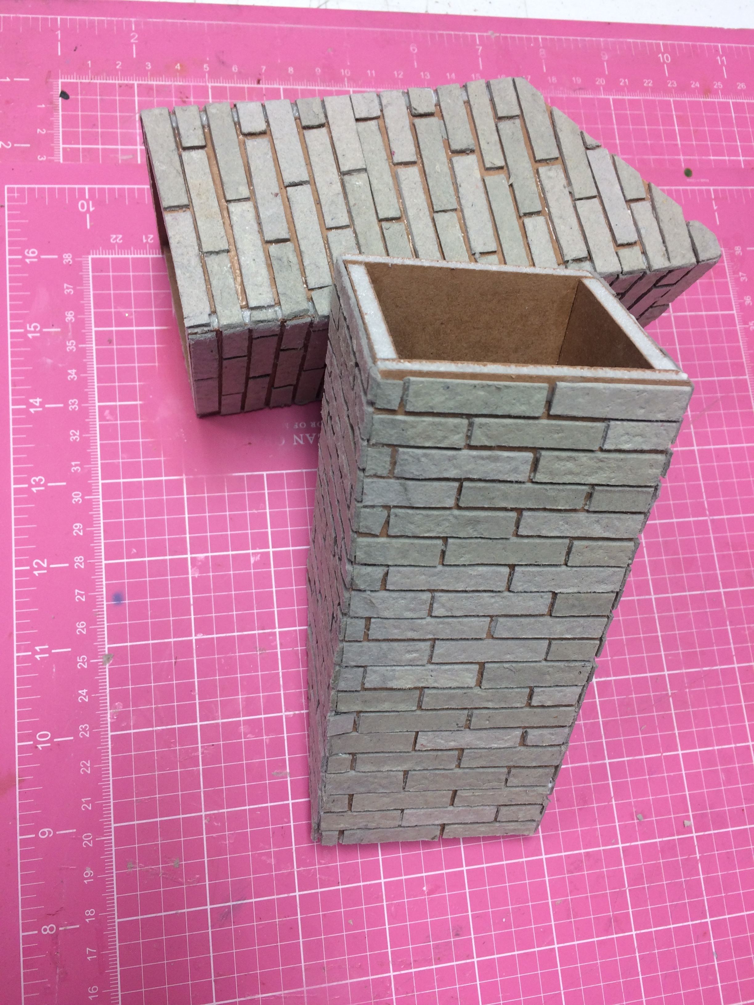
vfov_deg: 61.7
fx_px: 842
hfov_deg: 48.2
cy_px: 502
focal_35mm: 29
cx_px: 377
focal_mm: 4.15
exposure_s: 1/60
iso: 50
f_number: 2.2
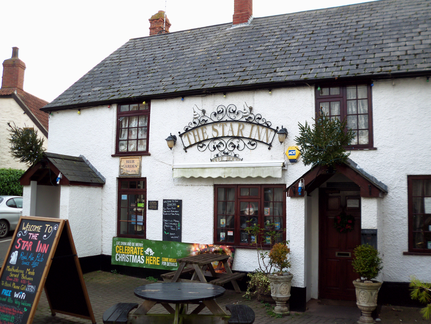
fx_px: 423
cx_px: 216
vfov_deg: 41.8
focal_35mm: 34
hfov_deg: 54.0
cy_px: 162
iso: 80
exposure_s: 1/100
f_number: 2.9
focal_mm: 5.7
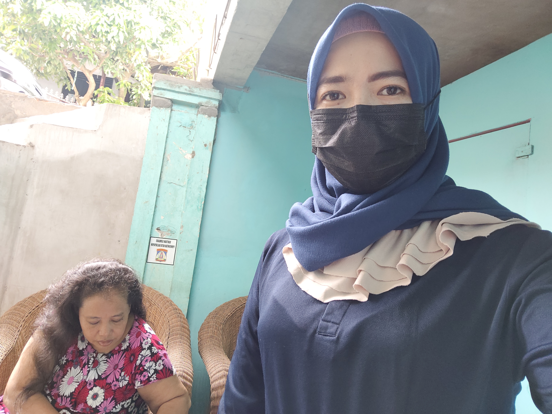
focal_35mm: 23
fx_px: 367
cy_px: 207
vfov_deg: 58.9
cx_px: 276
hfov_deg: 73.9
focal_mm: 3.61
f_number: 2
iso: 293
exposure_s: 1/33.3
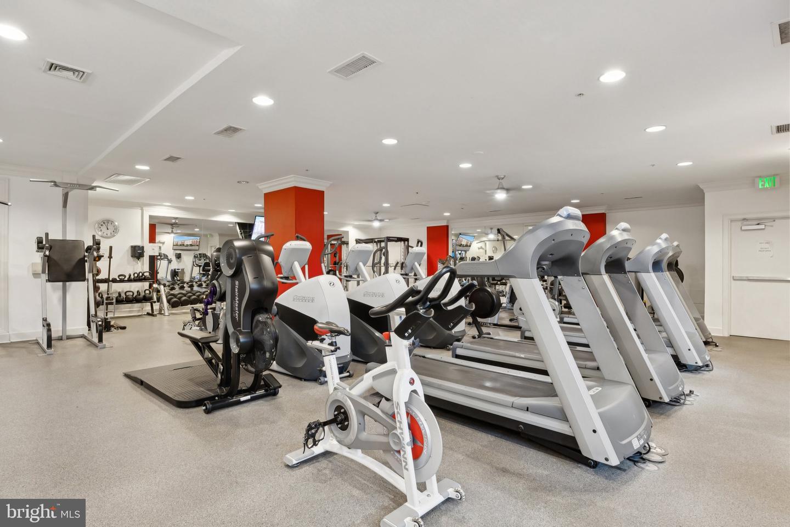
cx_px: 395
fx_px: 395
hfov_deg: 90.0
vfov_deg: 67.4
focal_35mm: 18
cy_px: 264
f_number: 9
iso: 400
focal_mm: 12.3
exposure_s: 1/2
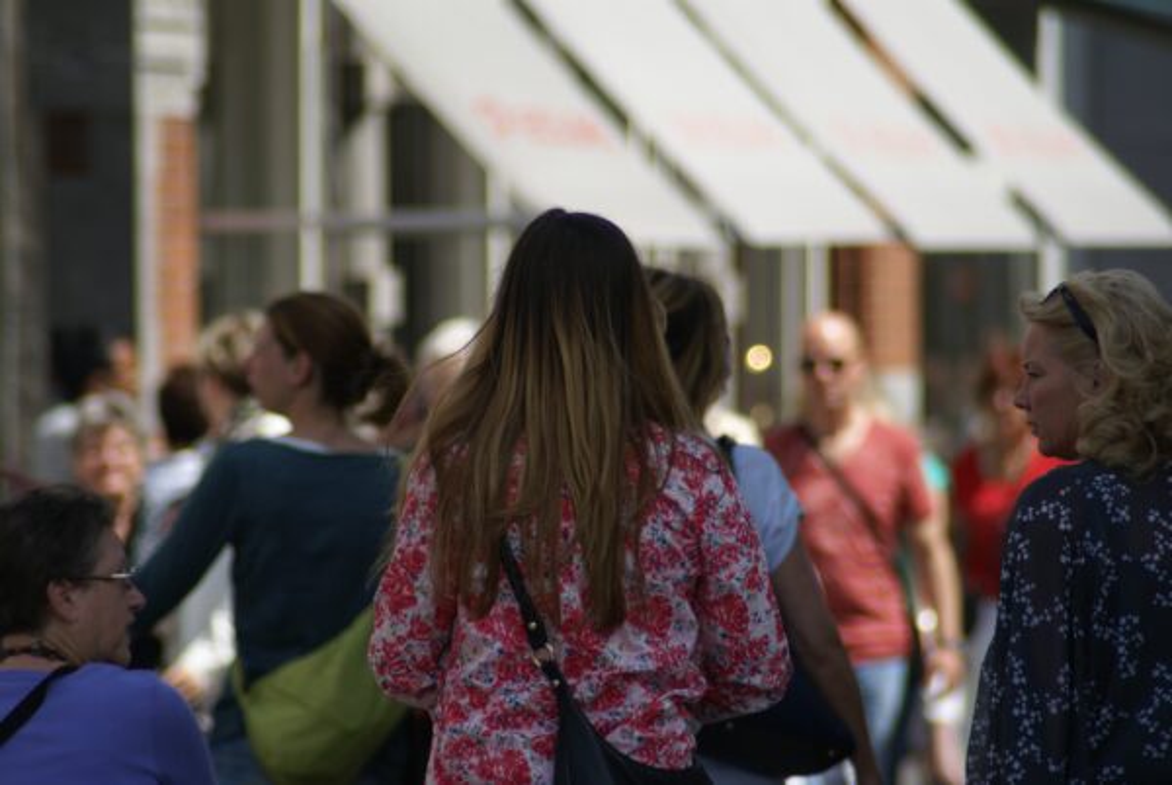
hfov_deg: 4.6
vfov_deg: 3.1
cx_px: 586
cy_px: 392
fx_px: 14671
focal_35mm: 450
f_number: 5.6
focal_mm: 300
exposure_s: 1/500
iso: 100
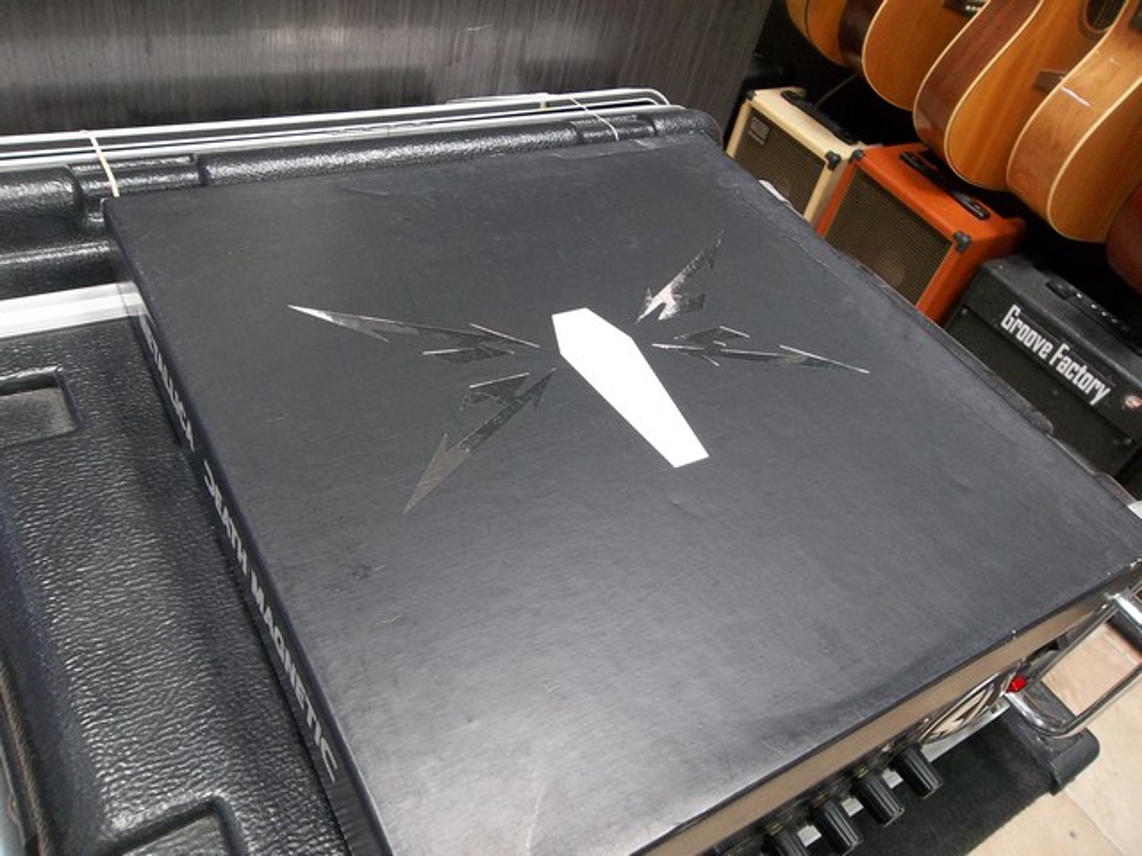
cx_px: 571
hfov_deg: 65.3
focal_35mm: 27
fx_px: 891
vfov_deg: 51.4
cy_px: 428
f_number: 3.5
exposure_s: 1/20
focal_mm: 4.9
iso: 160
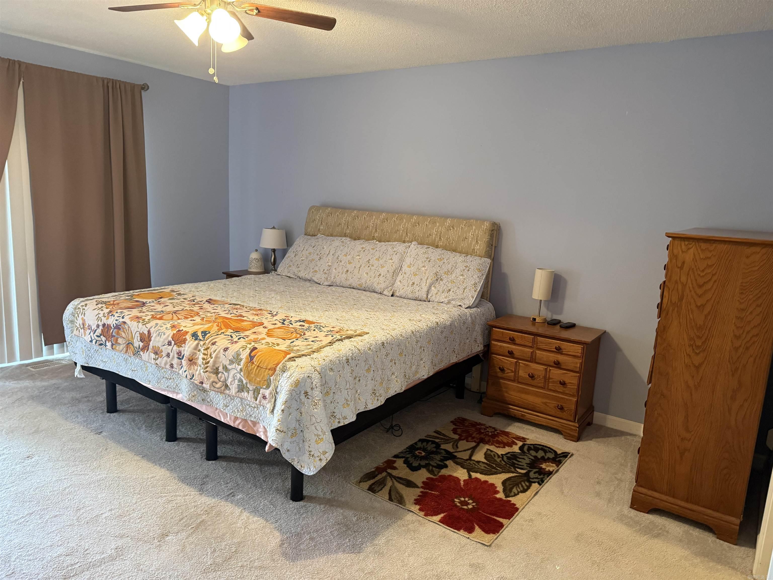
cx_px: 386
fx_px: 536
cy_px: 290
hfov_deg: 71.6
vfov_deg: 56.8
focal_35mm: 24
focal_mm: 6.76
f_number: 1.78
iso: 400
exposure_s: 1/60
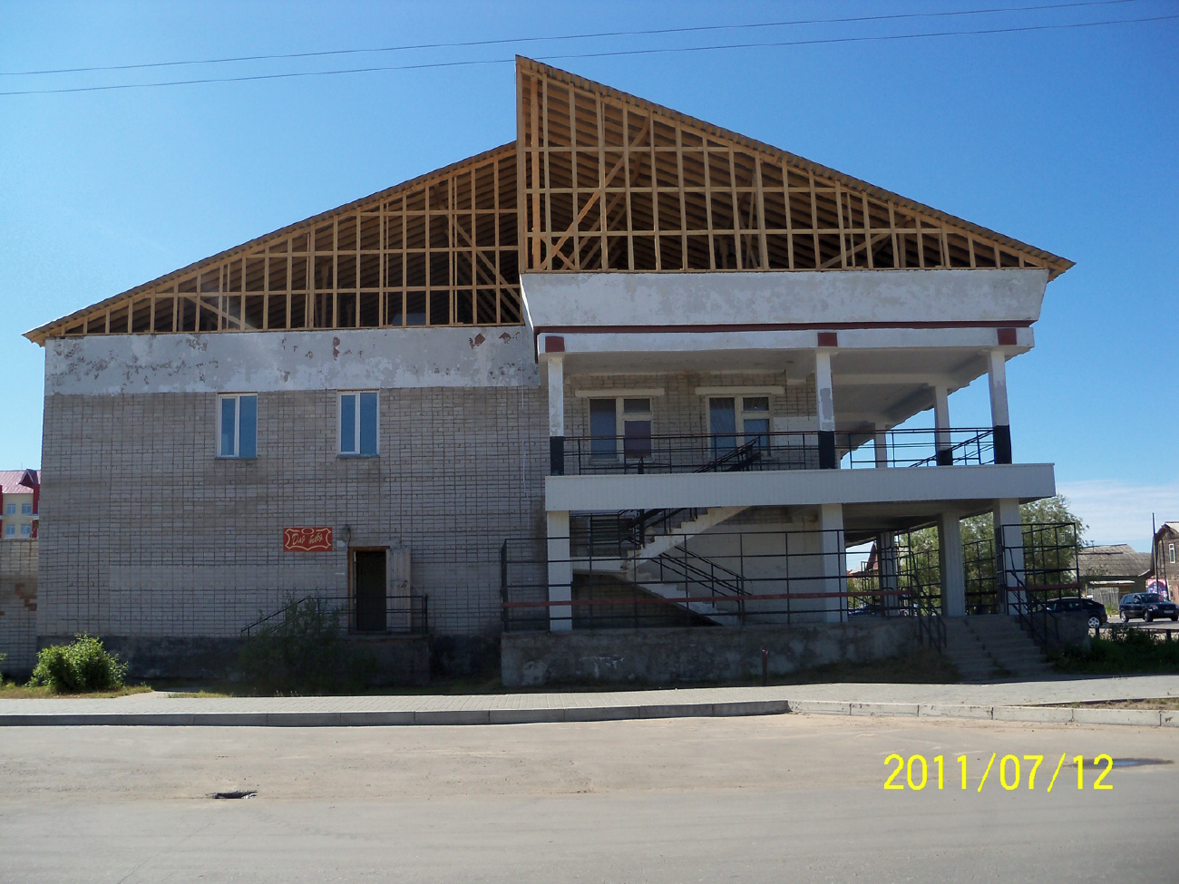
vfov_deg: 40.7
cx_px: 590
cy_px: 442
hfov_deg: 52.6
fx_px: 1192
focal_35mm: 35
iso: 80
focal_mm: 6.2
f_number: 3.5
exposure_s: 1/800
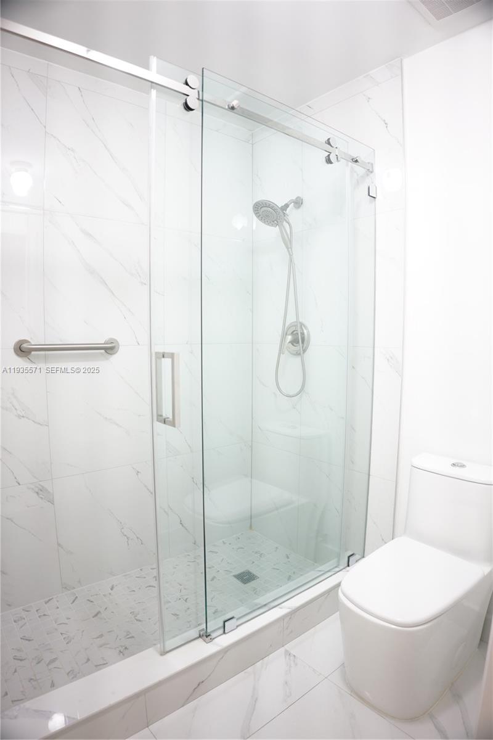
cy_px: 370
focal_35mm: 20
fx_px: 411
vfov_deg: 84.0
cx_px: 246
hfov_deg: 61.9
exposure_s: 1/50
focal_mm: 20
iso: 1250
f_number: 2.8
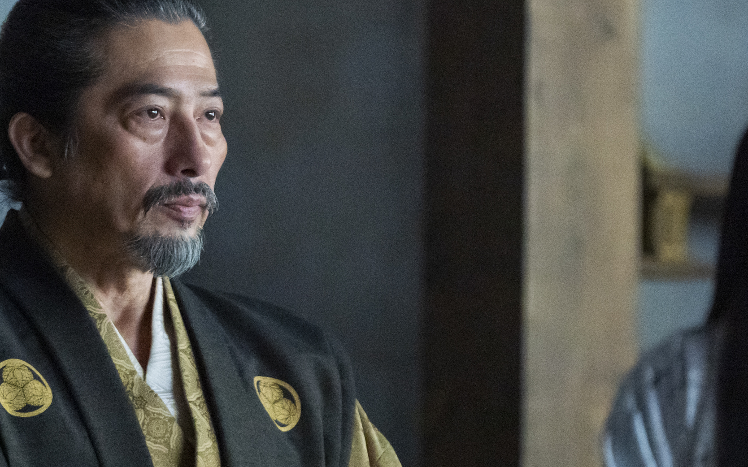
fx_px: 4708
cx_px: 439
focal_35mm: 231
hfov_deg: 9.1
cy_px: 385
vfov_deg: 5.7
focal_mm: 126
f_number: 3.5
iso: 8000
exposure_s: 1/160
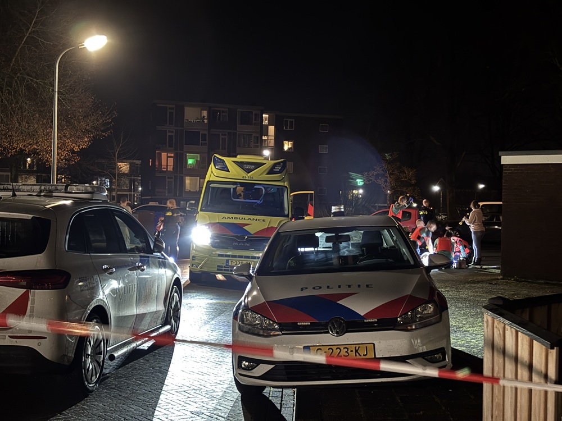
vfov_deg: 28.0
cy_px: 210
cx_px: 281
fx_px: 844
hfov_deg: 36.8
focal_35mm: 52
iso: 200
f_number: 1.6
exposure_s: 1/5
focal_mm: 5.96
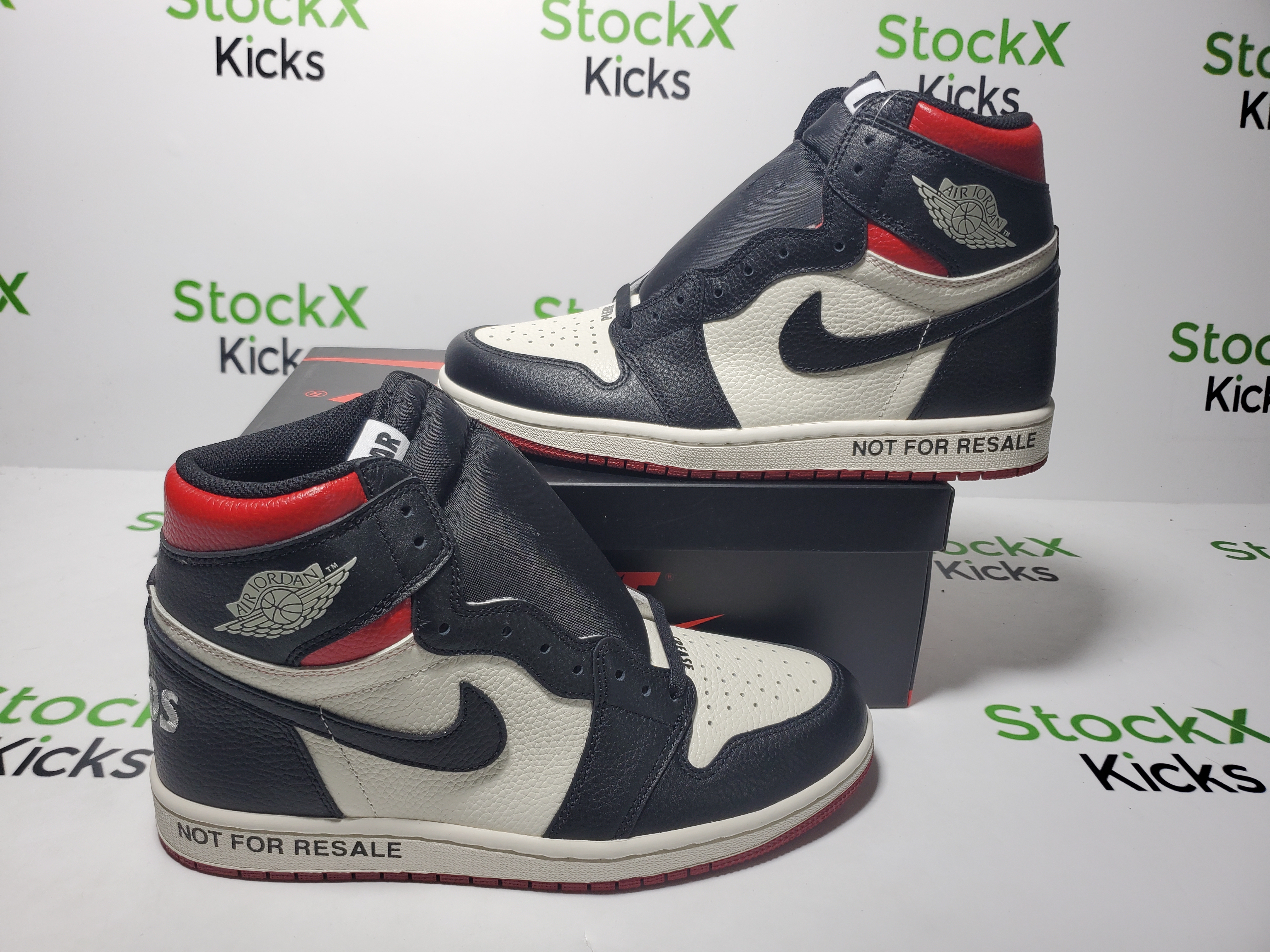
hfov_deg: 67.3
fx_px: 954
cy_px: 476
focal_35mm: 26
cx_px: 635
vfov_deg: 53.1
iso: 50
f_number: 1.5
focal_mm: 4.3
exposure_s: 1/420
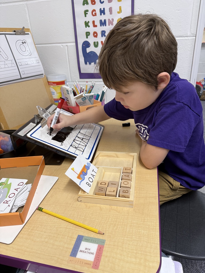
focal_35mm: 24
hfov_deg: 56.8
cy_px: 136
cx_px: 102
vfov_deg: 71.6
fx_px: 190
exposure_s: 1/70
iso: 200
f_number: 1.78
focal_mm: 6.76
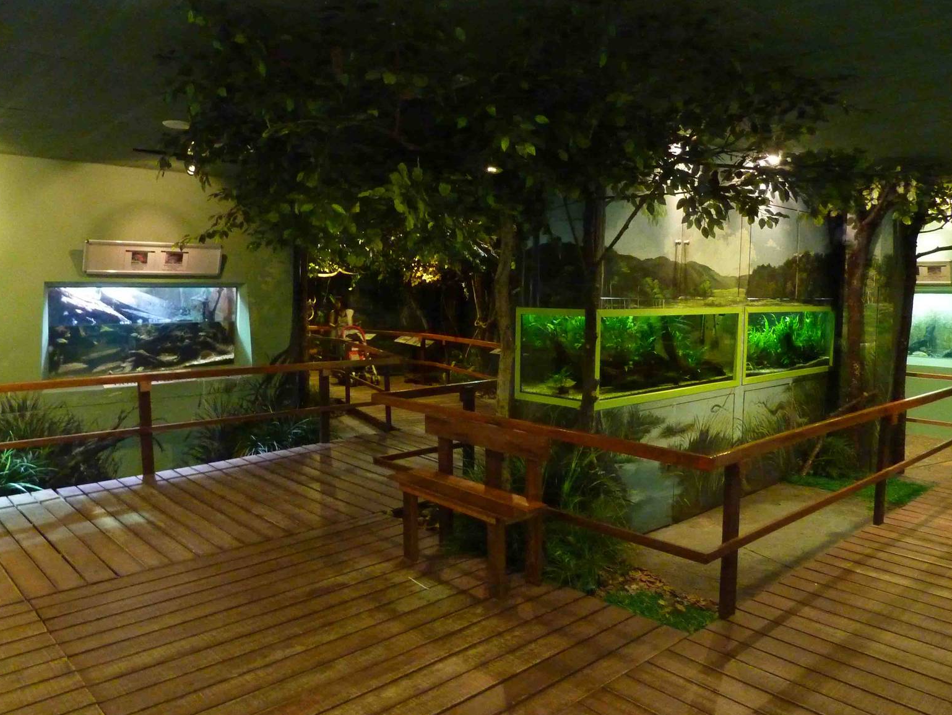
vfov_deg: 53.1
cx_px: 469
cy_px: 351
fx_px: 715
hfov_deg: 67.3
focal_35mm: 26
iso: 800
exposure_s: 1/8
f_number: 3.3
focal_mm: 4.1
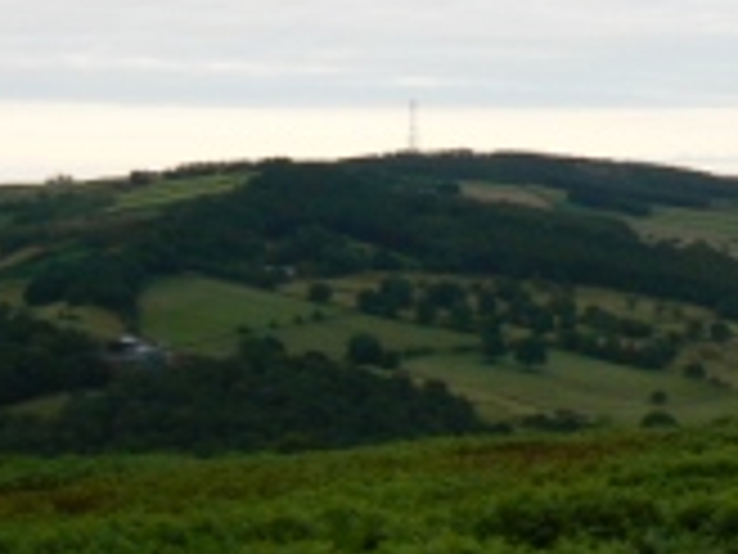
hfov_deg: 19.2
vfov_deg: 15.6
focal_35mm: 95
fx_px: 2025
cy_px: 243
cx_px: 950
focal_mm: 6
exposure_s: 1/80
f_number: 4
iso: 80
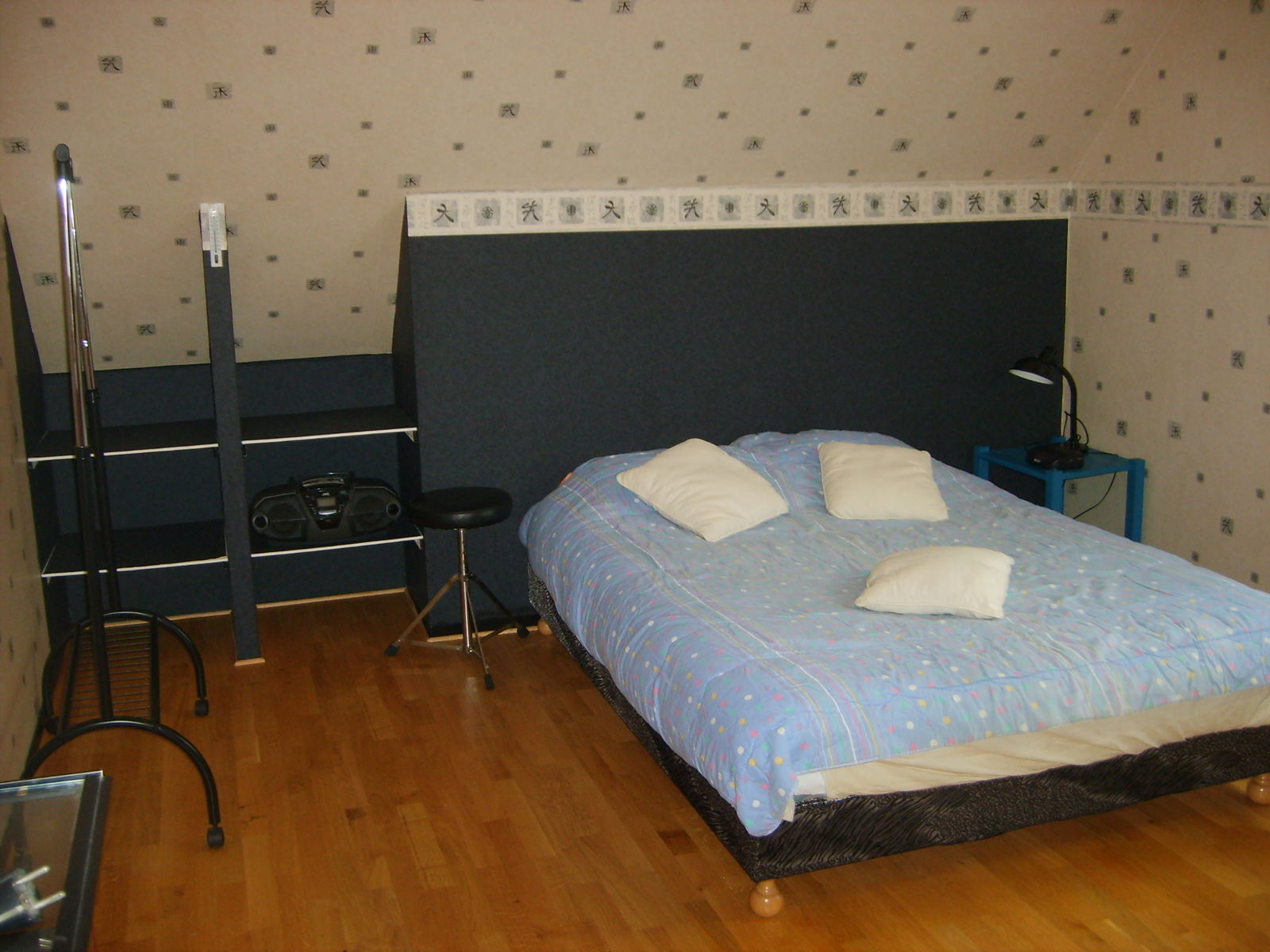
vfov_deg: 40.7
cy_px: 476
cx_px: 635
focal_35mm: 35
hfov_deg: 52.6
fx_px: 1284
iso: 133
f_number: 2.8
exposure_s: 1/30
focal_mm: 5.8
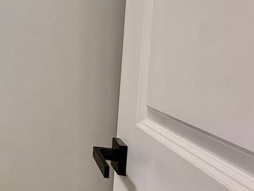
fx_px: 308
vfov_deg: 34.2
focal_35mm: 42
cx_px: -88
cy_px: 73
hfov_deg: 32.0
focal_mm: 2.22
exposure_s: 1/99
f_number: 2.2
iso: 200
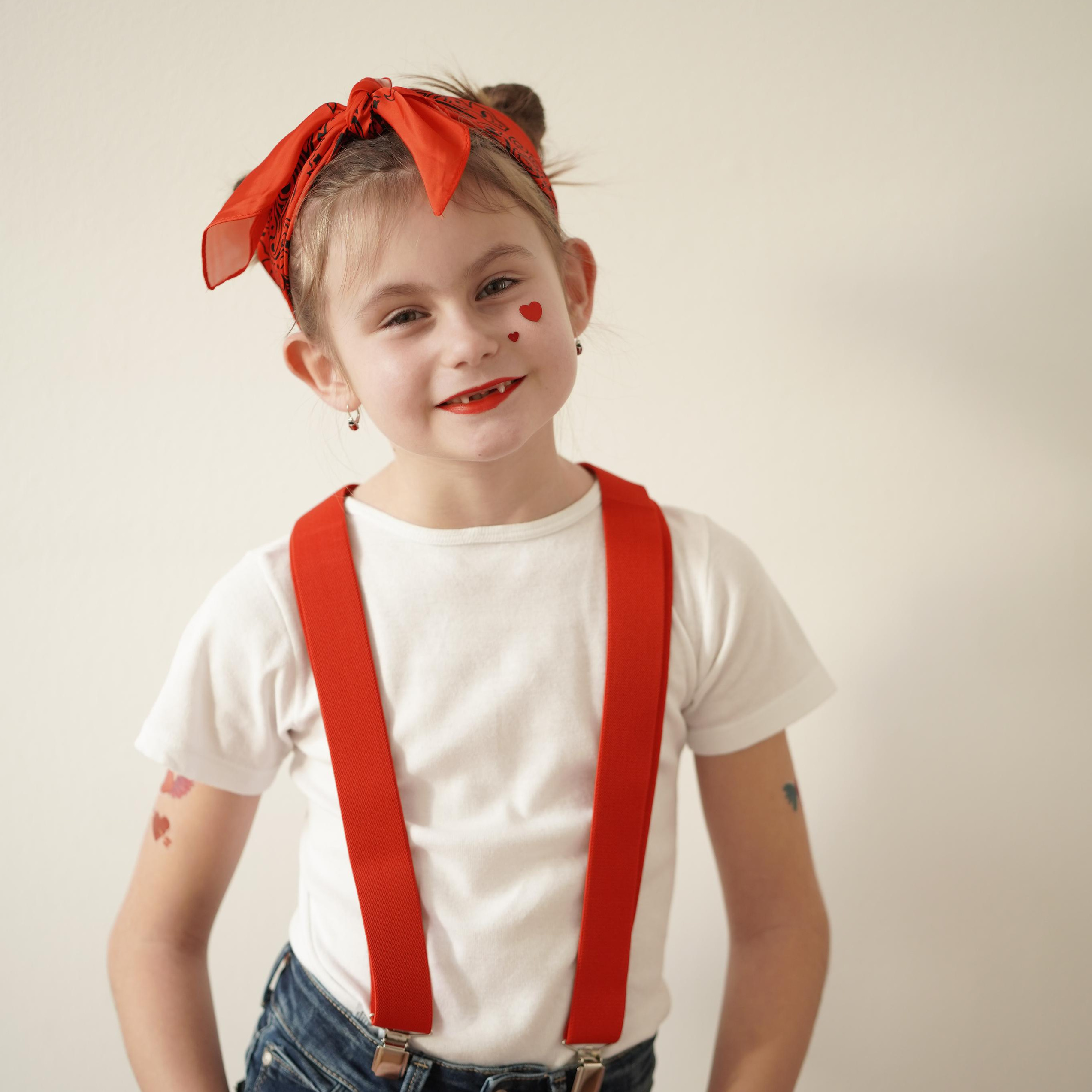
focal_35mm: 109
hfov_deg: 16.0
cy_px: 646
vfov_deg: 16.0
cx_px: 548
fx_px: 3890
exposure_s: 1/400
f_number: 2
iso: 400
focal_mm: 85
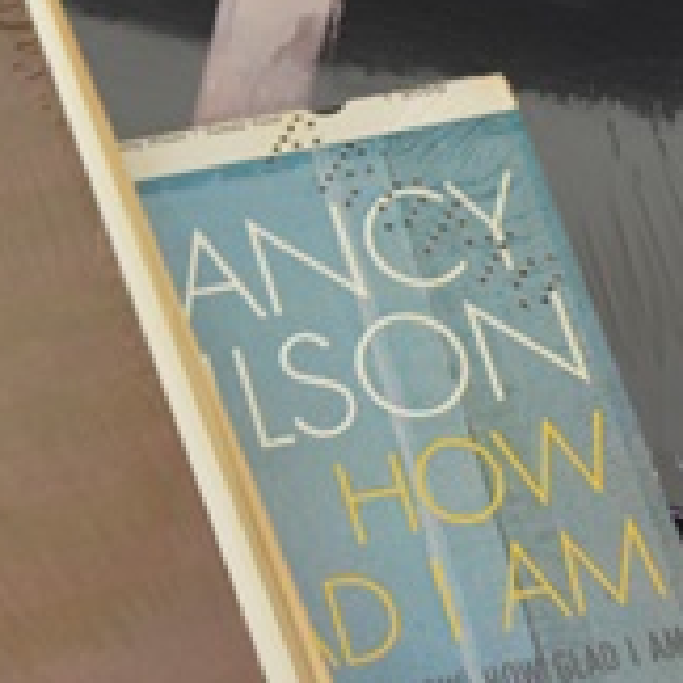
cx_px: -207
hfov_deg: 13.6
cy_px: -93
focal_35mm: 123
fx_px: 2746
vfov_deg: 13.8
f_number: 4.2
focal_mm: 26
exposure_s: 1/60
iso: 720
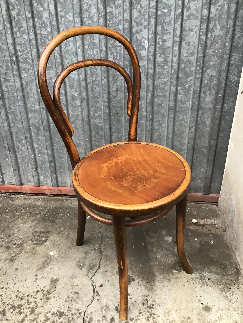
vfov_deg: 58.4
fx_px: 290
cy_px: 162
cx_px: 122
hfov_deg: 45.4
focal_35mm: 31
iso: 64
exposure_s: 1/33
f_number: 2.4
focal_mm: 3.3
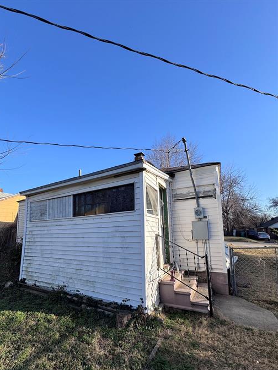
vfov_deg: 93.9
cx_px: 120
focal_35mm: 16
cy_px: 211
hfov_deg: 77.7
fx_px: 171
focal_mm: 2.22
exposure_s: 1/932
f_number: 2.2
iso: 40
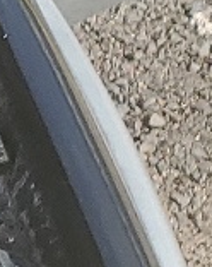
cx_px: -1092
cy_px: 638
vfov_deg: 7.0
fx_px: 2055
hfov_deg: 4.4
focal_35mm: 261
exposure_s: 1/2500
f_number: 1.5
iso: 50
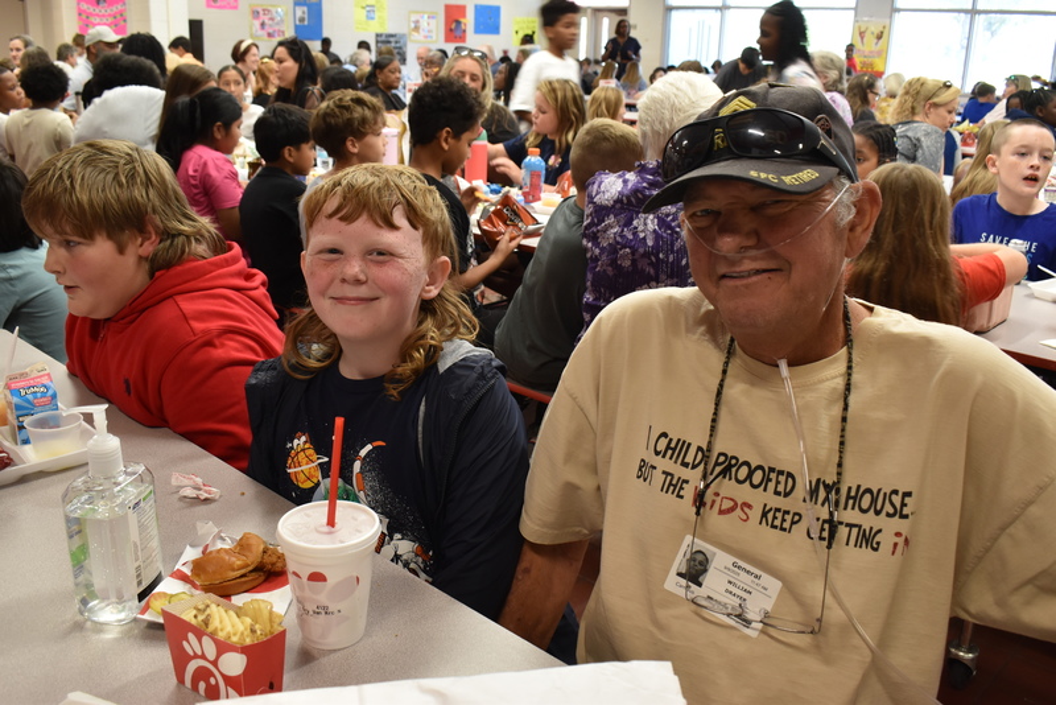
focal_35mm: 33
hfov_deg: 57.2
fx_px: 968
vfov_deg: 40.0
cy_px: 352
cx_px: 528
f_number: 7.1
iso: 800
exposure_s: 1/30
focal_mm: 22
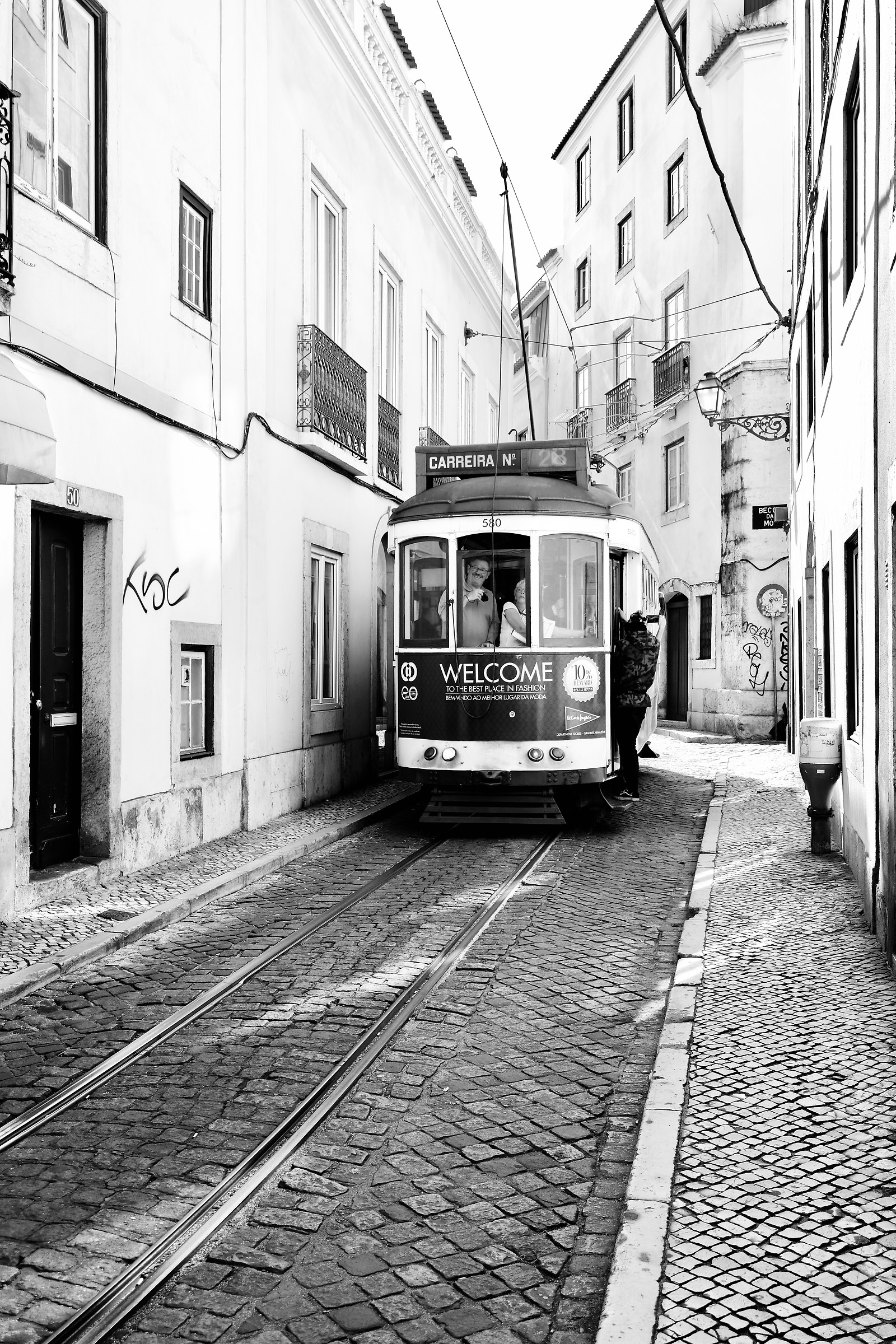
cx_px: 448
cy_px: 672
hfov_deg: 36.9
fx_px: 1344
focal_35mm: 36
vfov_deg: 53.1
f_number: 5.6
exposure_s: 1/250
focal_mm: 24
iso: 200
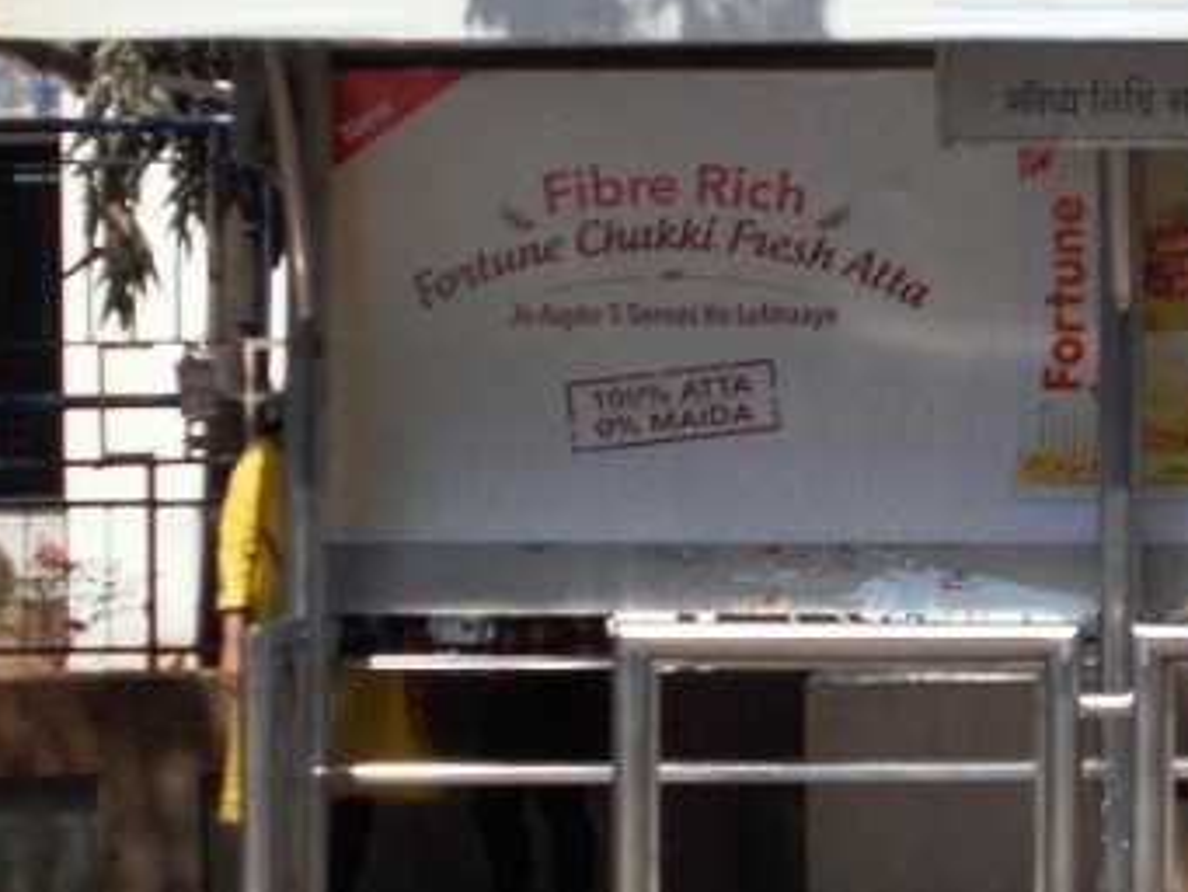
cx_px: 1073
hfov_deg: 13.0
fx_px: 5150
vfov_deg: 9.9
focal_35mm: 150
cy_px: 359
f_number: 11.3
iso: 80
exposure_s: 1/100
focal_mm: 9
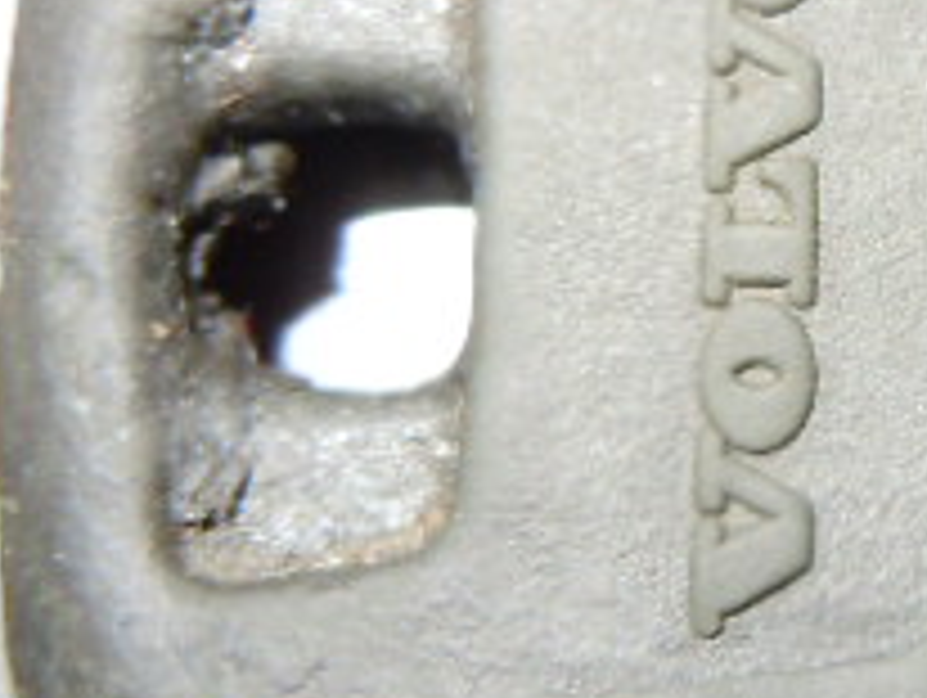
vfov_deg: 15.9
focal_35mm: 93
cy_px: 225
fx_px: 2493
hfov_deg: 20.0
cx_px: 1048
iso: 100
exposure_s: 1/30
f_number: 3.5
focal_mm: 5.4
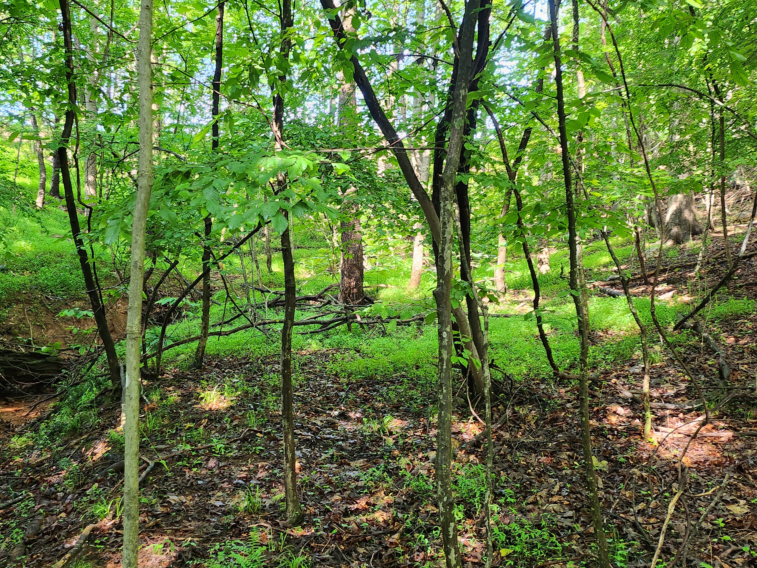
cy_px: 257
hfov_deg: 53.6
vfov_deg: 41.7
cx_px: 303
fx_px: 744
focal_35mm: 34
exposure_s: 1/120
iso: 320
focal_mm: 5
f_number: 1.8
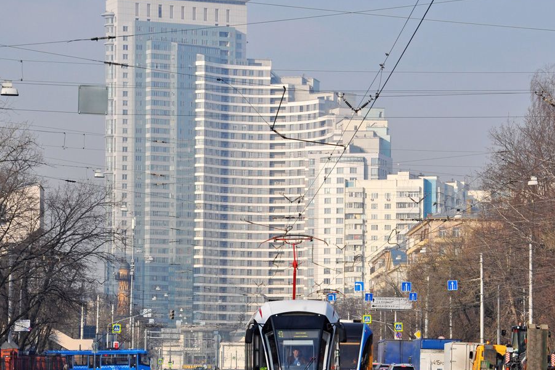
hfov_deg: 13.7
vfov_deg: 9.2
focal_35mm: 150
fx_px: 2308
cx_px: 299
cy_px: 218
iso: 200
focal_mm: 75
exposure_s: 1/500
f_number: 8
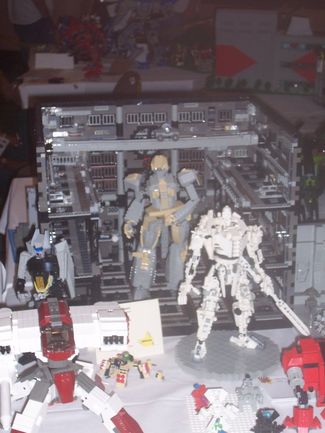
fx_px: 826
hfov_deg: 22.3
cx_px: 162
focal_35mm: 66
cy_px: 216
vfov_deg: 29.4
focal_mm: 10.8
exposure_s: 1/90
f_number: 4
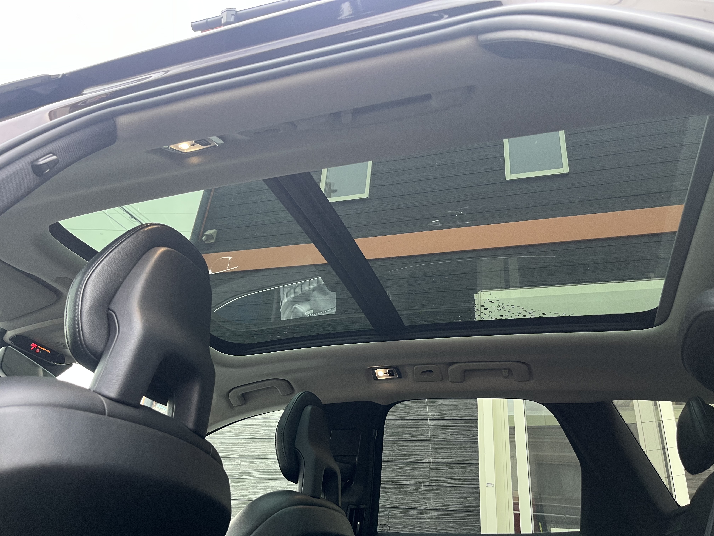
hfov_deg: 67.3
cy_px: 268
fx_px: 536
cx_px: 357
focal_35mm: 26
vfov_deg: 53.1
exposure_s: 1/60
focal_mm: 5.1
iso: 125
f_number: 1.6
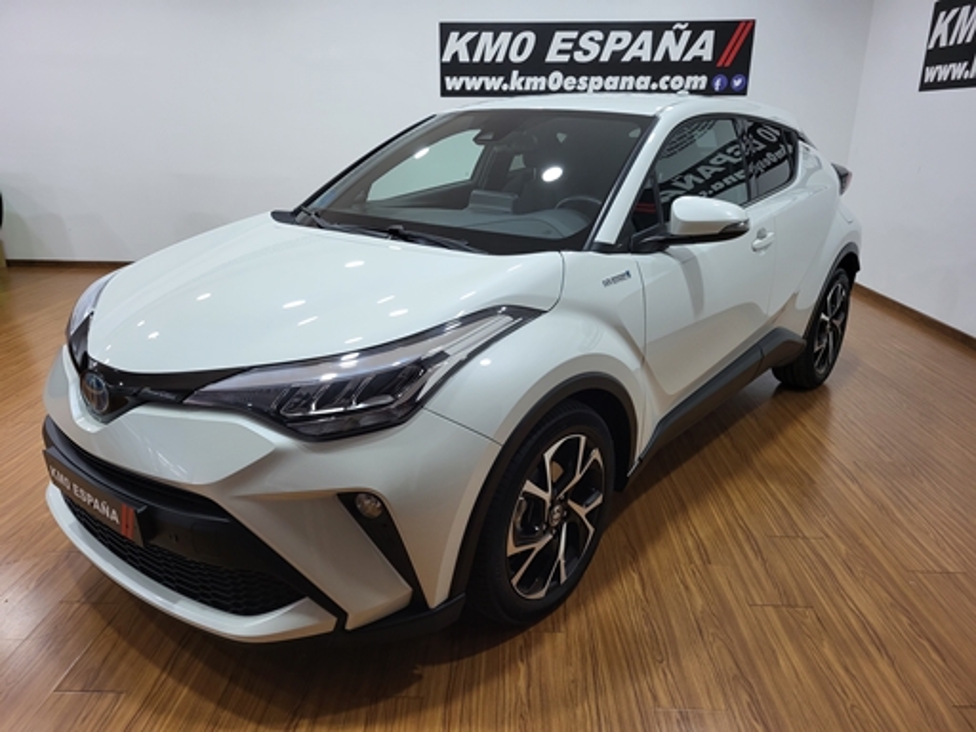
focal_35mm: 26
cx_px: 488
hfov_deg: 67.3
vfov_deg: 53.1
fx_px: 733
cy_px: 366
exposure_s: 1/100
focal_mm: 5.4
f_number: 1.8
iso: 250
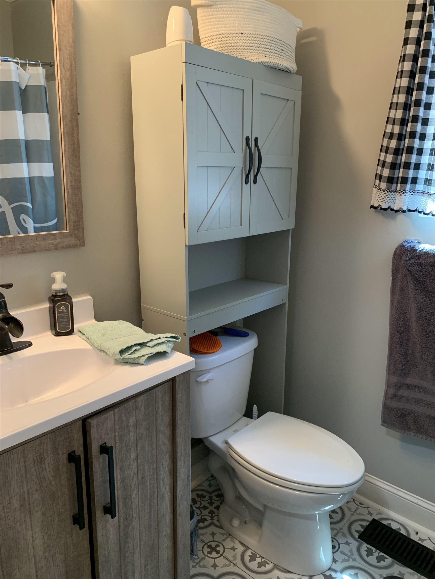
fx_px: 436
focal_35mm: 26
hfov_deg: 53.1
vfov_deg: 67.3
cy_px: 290
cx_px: 218
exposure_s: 1/60
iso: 125
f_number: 1.8
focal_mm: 4.25
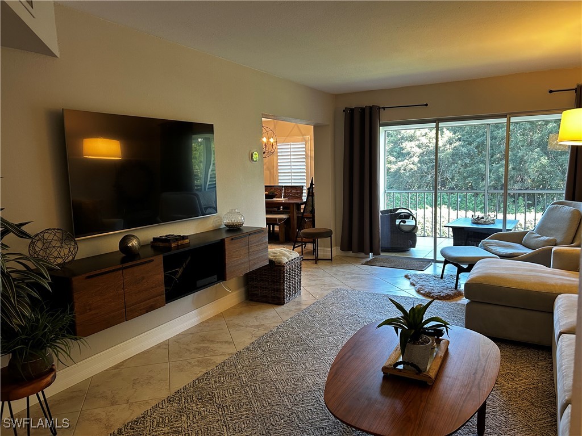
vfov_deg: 53.1
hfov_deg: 67.3
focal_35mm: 26
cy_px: 218
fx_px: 437
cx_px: 291
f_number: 1.5
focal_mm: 5.7
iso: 160
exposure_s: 1/60
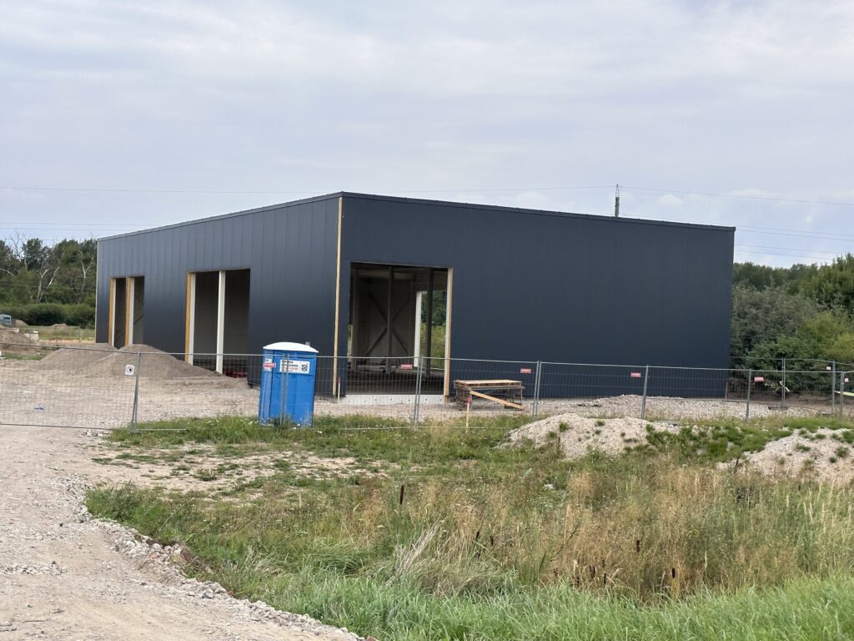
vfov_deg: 30.3
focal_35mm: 48
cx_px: 427
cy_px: 320
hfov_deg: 39.7
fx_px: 1184
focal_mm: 6.86
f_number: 1.78
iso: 64
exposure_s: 1/2203
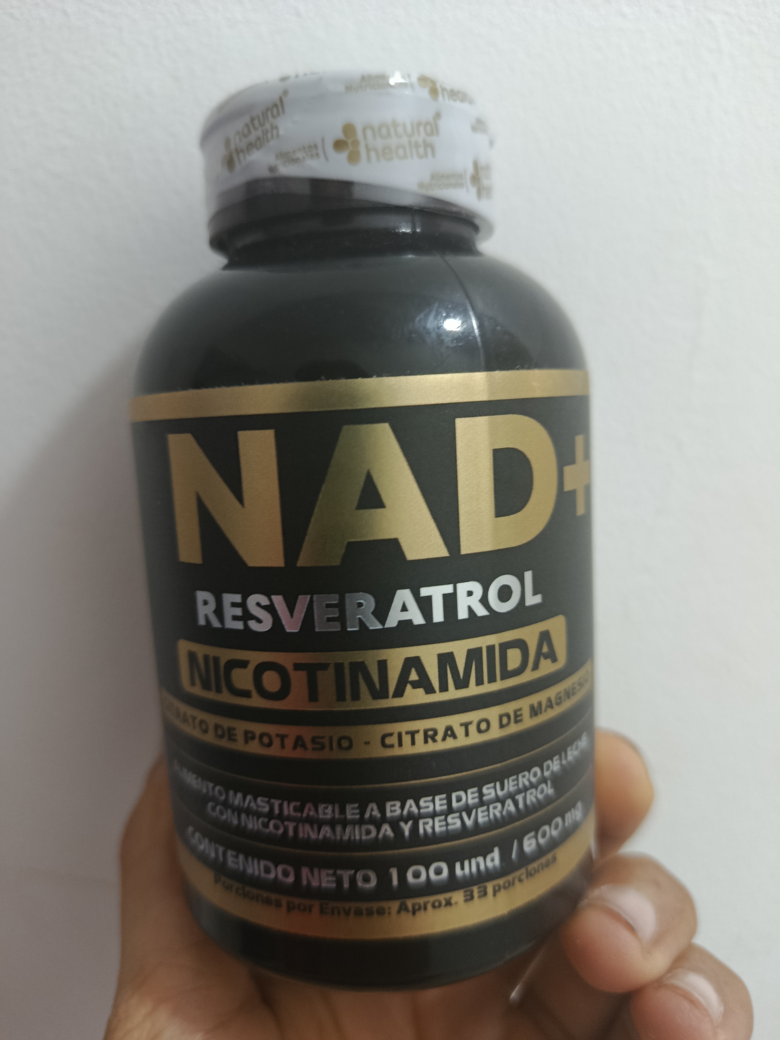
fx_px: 721
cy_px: 520
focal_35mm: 24
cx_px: 390
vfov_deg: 71.6
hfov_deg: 56.8
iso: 1038
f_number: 1.7
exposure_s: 1/40
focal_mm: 5.24
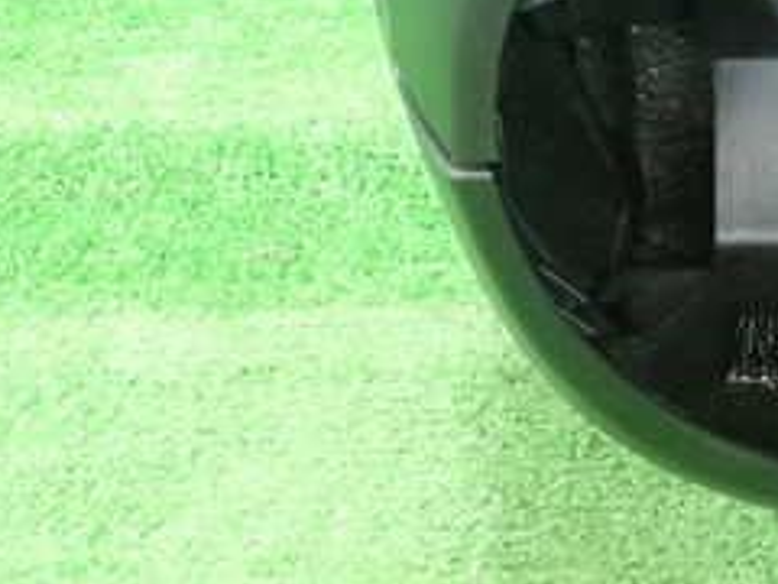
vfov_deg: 19.0
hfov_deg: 24.3
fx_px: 1686
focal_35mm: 75
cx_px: 853
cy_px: -32
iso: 800
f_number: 2.3
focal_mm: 5.5
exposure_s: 1/100
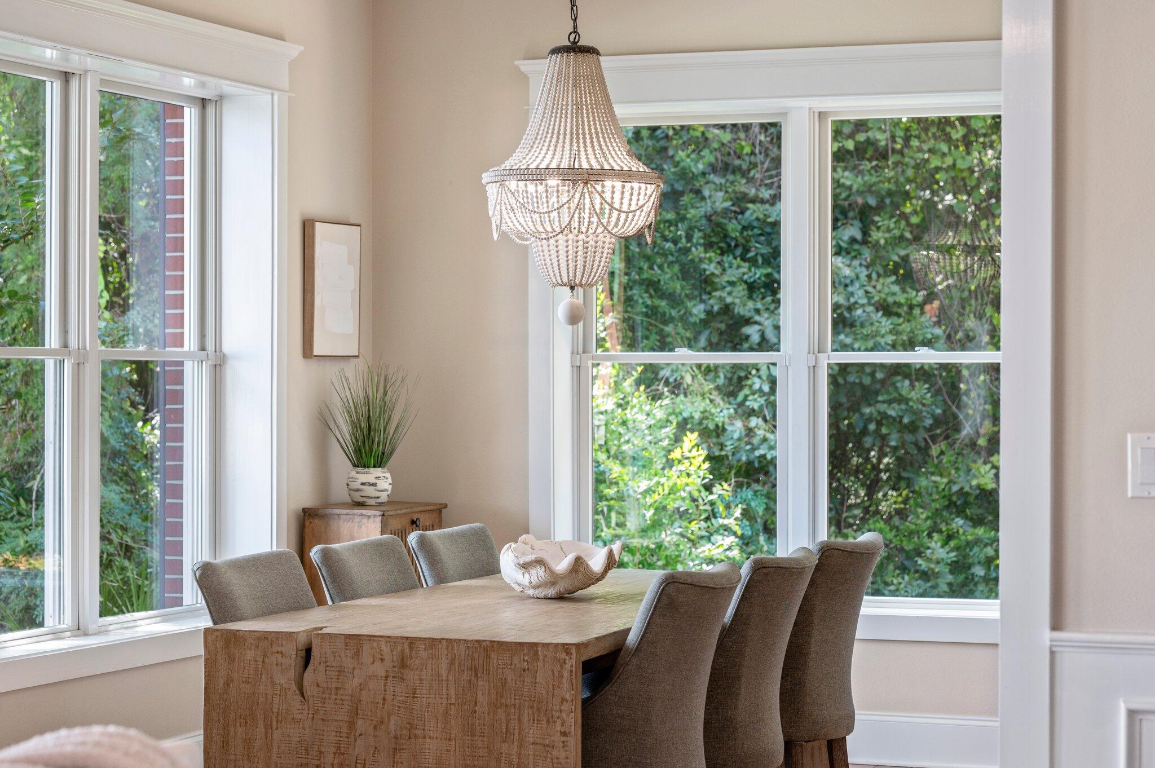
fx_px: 2725
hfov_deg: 23.9
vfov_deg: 16.0
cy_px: 384
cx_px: 578
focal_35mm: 85
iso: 320
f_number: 6.3
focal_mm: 85
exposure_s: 1/60
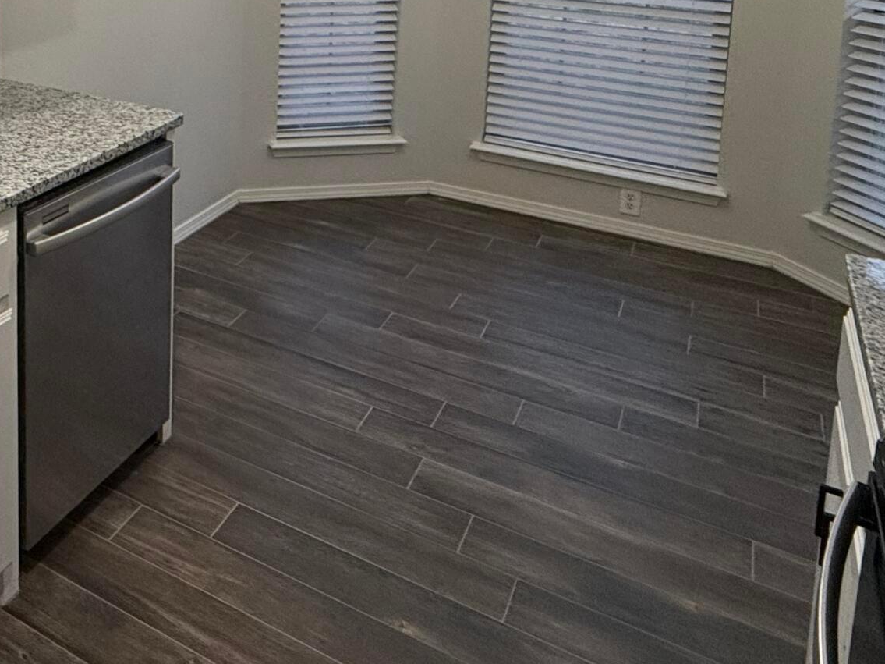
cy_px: -44
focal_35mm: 37
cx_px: 77
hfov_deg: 45.2
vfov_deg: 34.1
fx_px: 946
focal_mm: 2.22
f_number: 2.2
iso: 200
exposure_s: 1/120
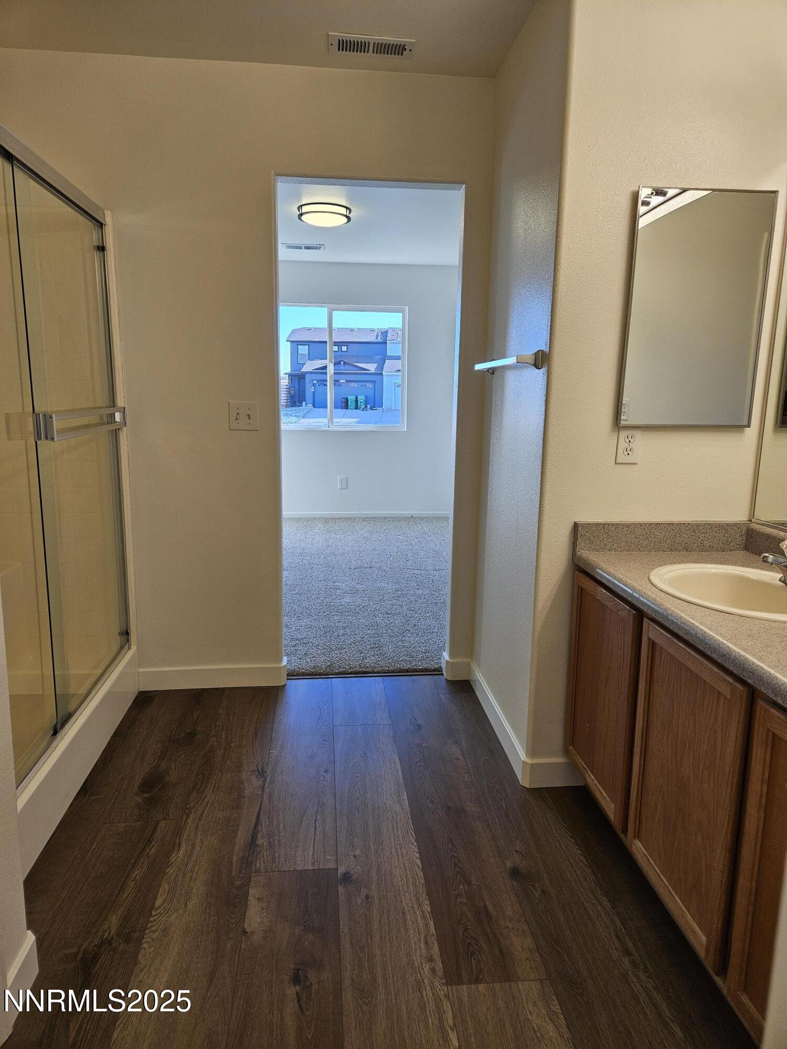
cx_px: 394
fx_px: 697
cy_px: 524
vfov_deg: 73.9
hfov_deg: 58.9
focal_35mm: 23
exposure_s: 1/120
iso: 40
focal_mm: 5.4
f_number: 1.8
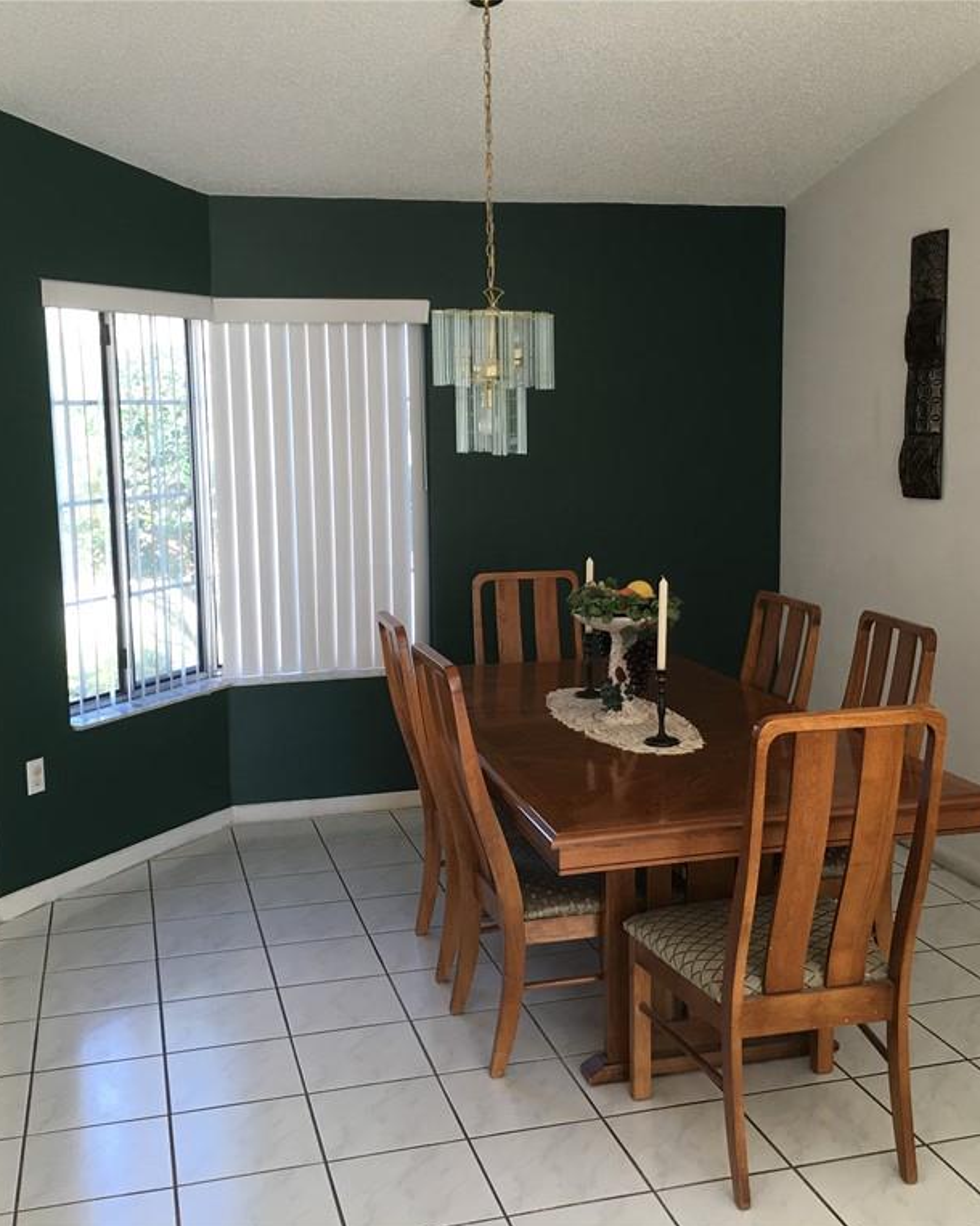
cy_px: 615
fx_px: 1378
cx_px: 504
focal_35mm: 38
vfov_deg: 47.9
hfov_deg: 39.1
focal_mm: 4.15
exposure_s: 1/30
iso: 25
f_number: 2.2
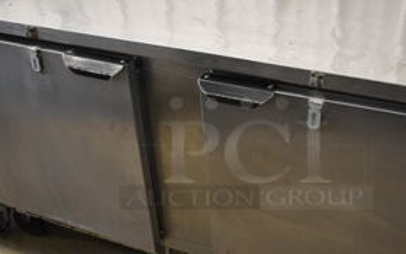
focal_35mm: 47
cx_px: 246
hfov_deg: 42.4
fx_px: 520
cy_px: 149
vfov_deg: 27.4
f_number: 3.5
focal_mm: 18
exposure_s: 1/30
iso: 900
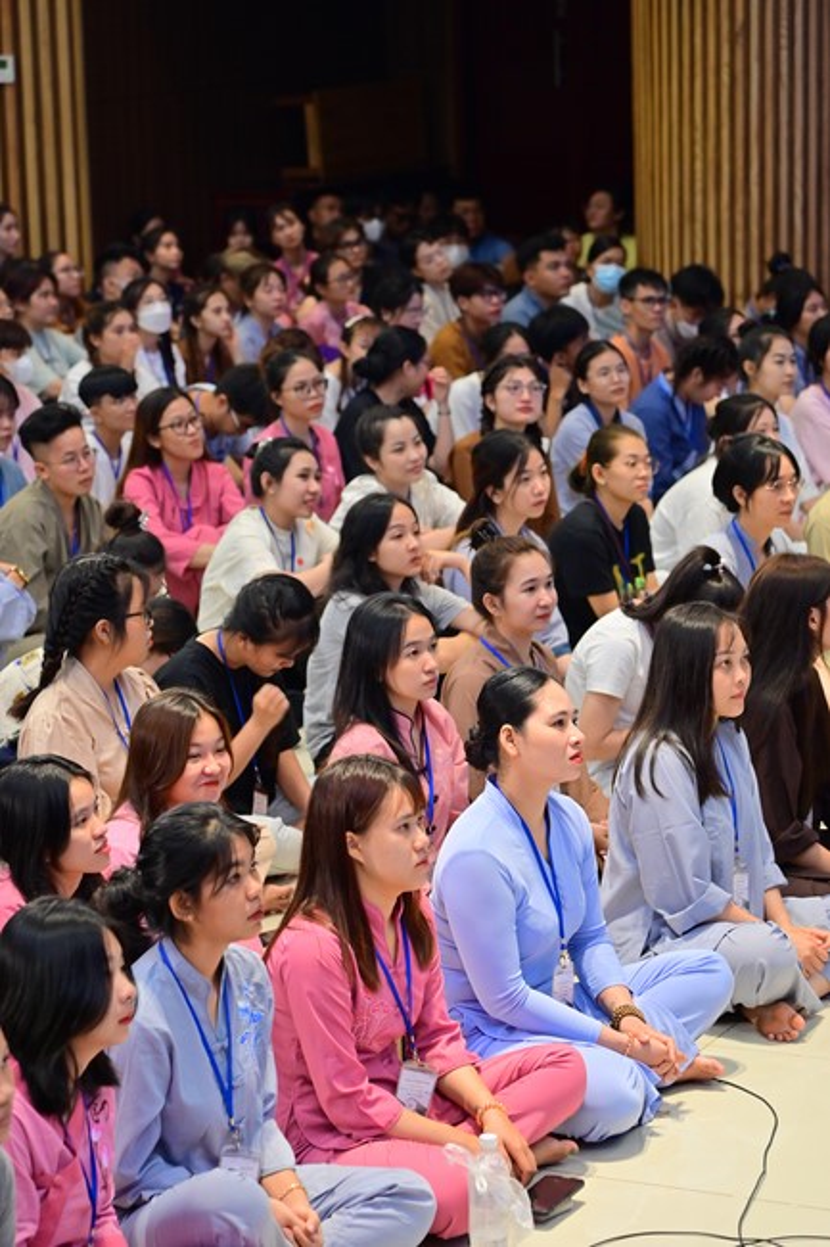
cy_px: 624
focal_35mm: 105
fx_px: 3633
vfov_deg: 19.5
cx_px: 415
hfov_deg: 13.0
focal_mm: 105
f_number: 5
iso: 1600
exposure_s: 1/125
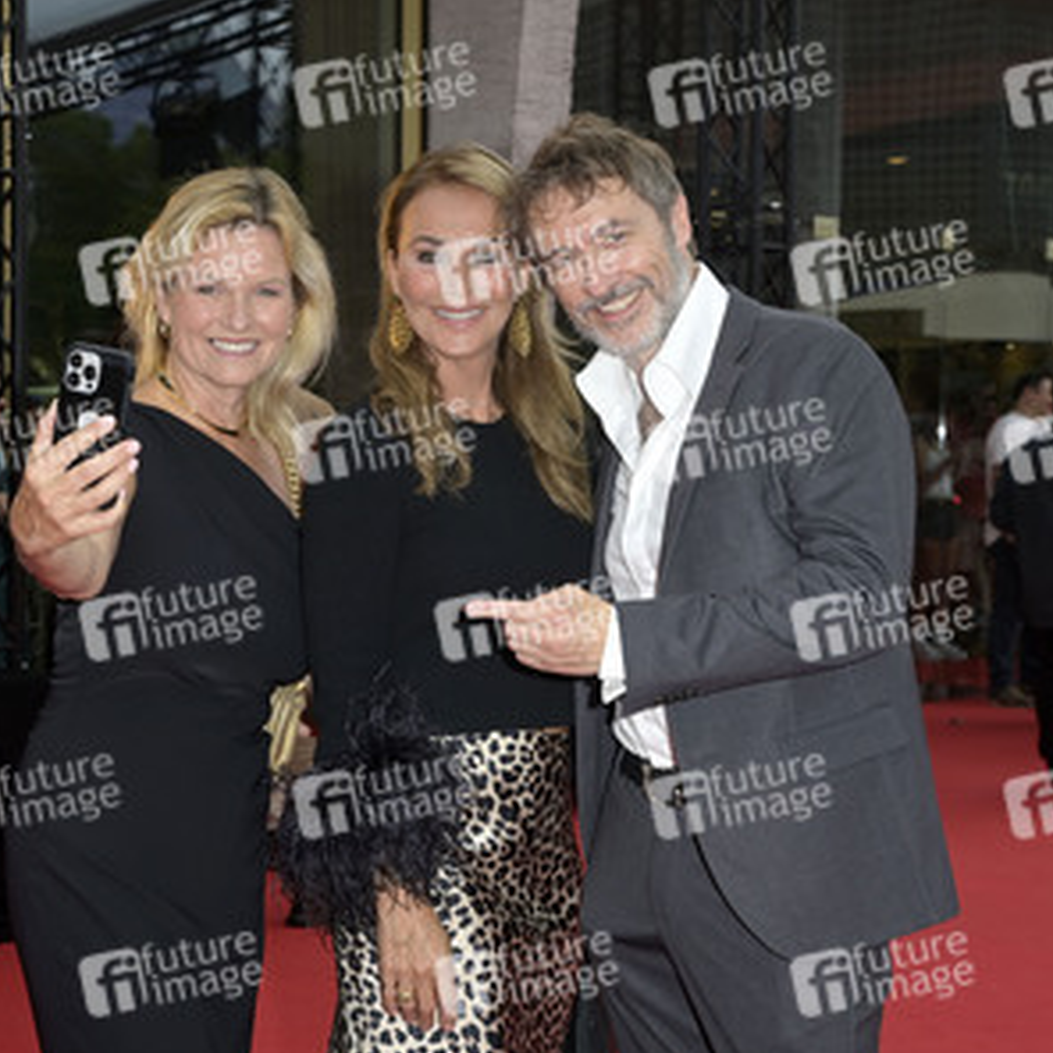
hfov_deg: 23.0
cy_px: 530
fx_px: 2581
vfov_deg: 23.1
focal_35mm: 75
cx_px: 432
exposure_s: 1/250
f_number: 6.3
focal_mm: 58
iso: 400
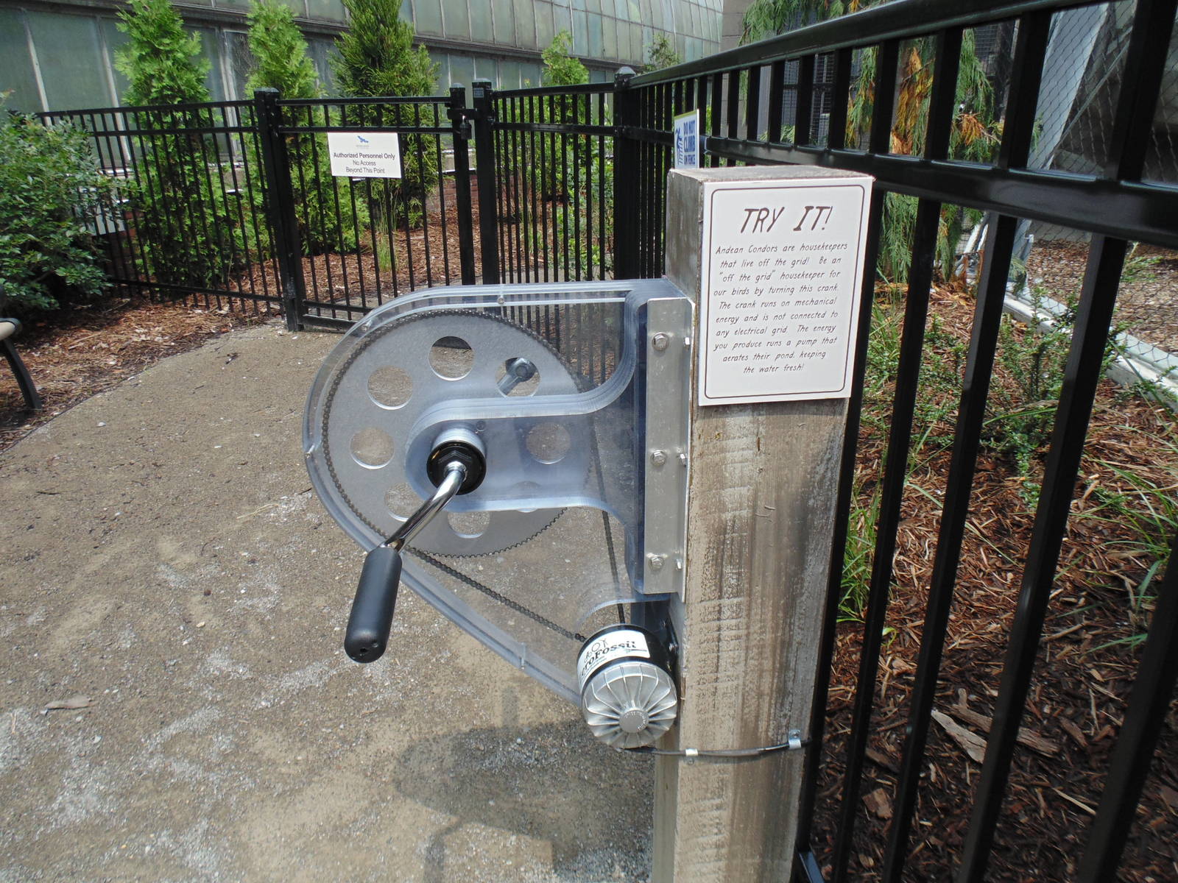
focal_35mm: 22
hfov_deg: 76.4
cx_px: 589
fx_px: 749
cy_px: 442
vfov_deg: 61.1
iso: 80
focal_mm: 4
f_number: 3.1
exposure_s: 1/640
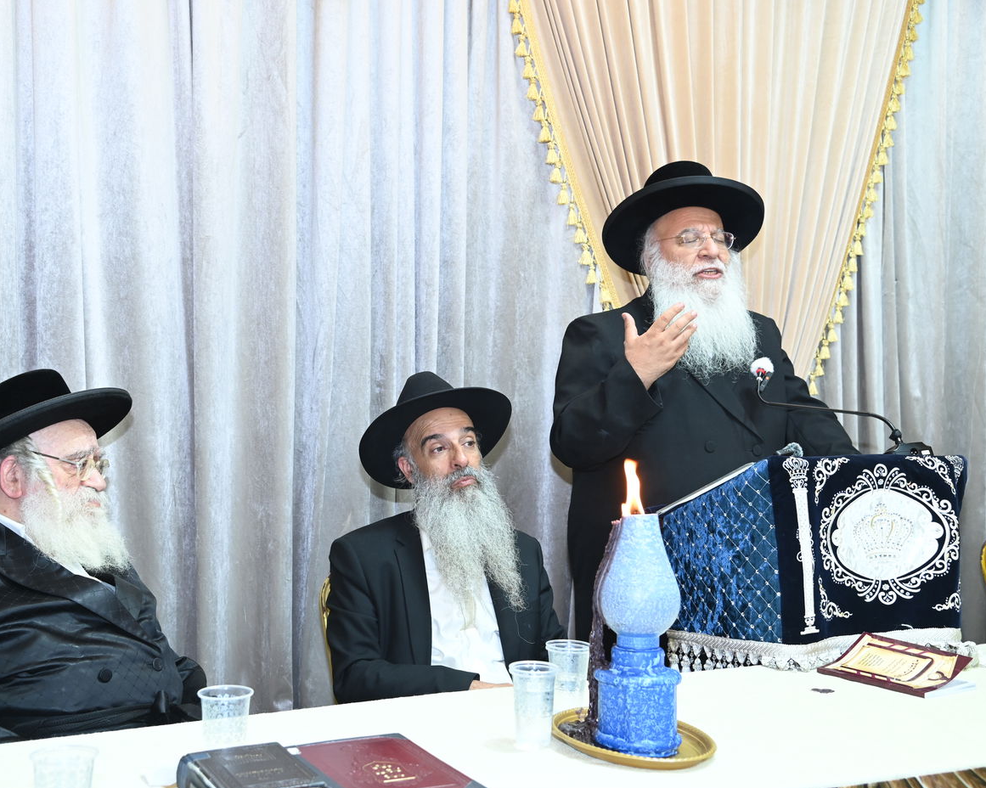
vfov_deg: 34.9
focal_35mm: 43
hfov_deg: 42.8
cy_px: 395
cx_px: 415
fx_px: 1254
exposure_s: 1/160
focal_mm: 38
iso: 1600
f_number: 5
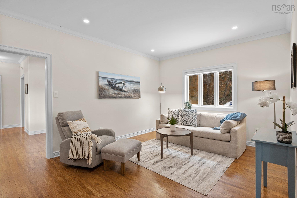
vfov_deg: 67.4
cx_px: 148
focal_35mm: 18
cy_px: 99
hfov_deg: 90.0
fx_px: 148
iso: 320
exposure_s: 1/3
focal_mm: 12
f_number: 8
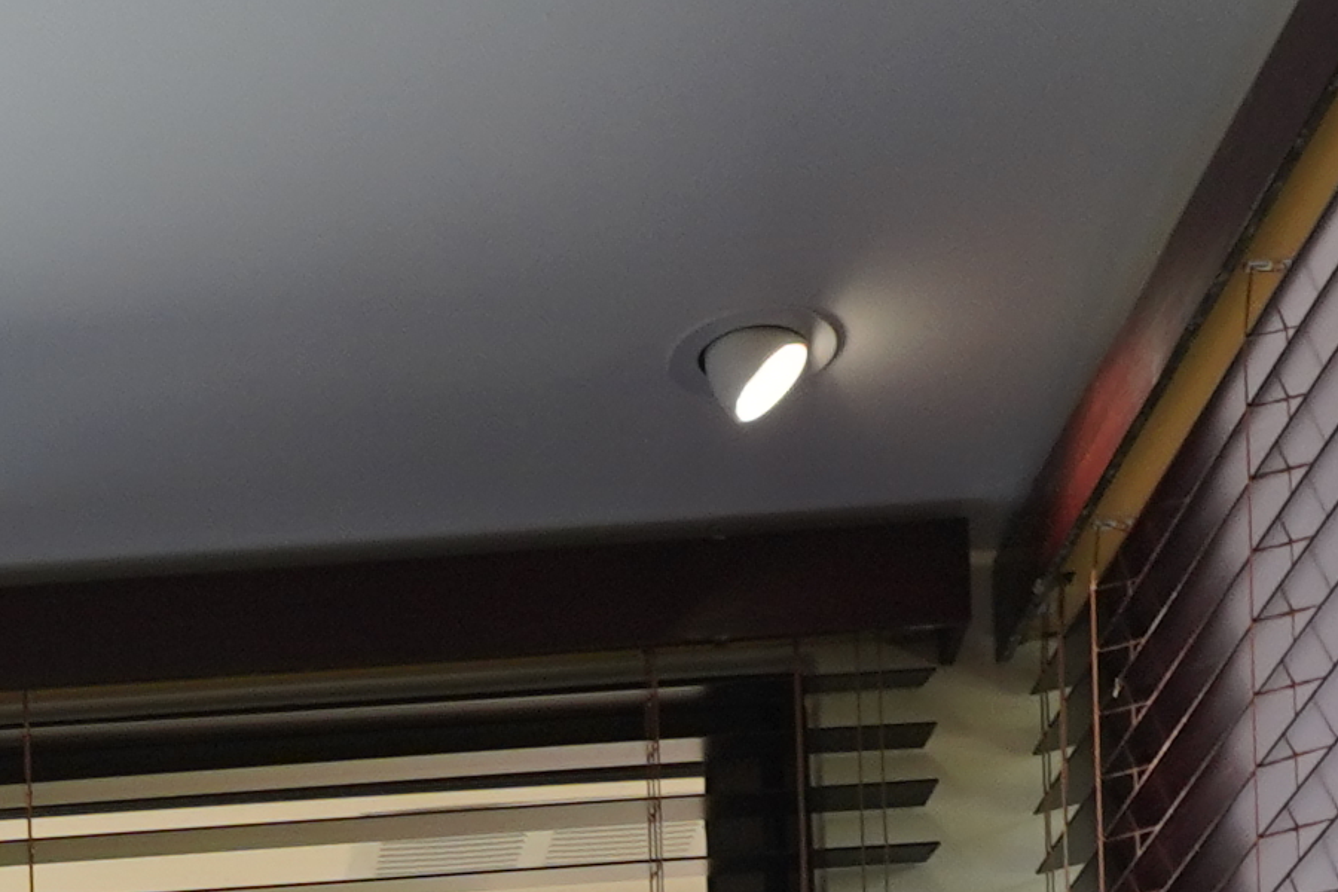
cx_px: -498
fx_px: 4460
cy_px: 2694
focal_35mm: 120
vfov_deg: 9.1
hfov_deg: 16.0
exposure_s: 1/100
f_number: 7.1
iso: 400
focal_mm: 18
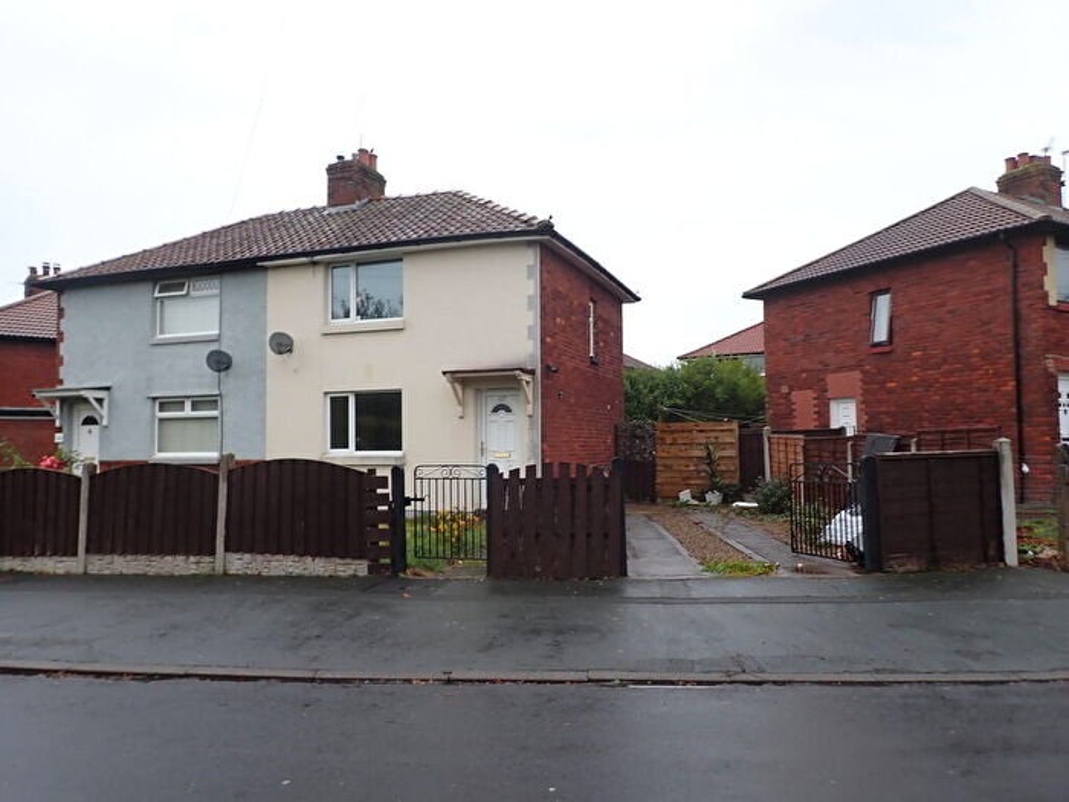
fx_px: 772
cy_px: 401
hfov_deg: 69.4
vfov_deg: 54.9
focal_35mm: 25
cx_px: 534
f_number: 2.8
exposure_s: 1/80
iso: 100
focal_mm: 4.5
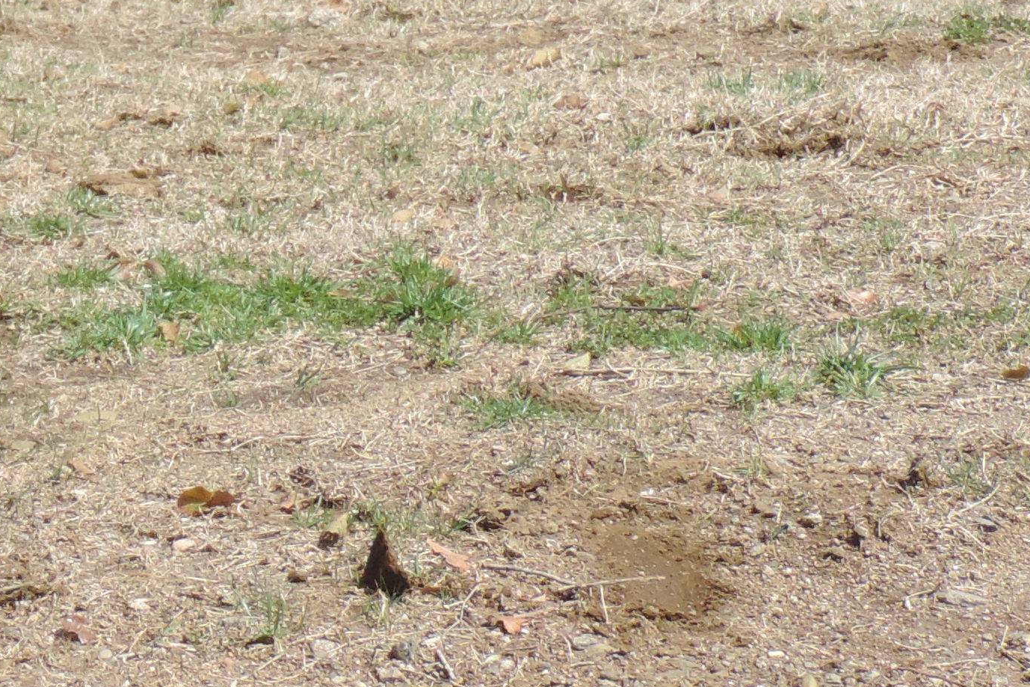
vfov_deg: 4.3
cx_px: -715
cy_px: -395
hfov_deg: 6.4
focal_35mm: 314
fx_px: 8984
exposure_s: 1/400
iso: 80
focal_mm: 15.1
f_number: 4
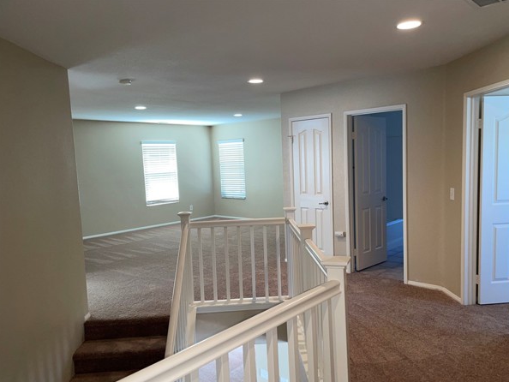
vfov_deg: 49.7
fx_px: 412
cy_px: 204
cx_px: 269
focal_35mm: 28
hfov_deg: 63.4
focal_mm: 4.2
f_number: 1.6
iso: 50
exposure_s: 1/28
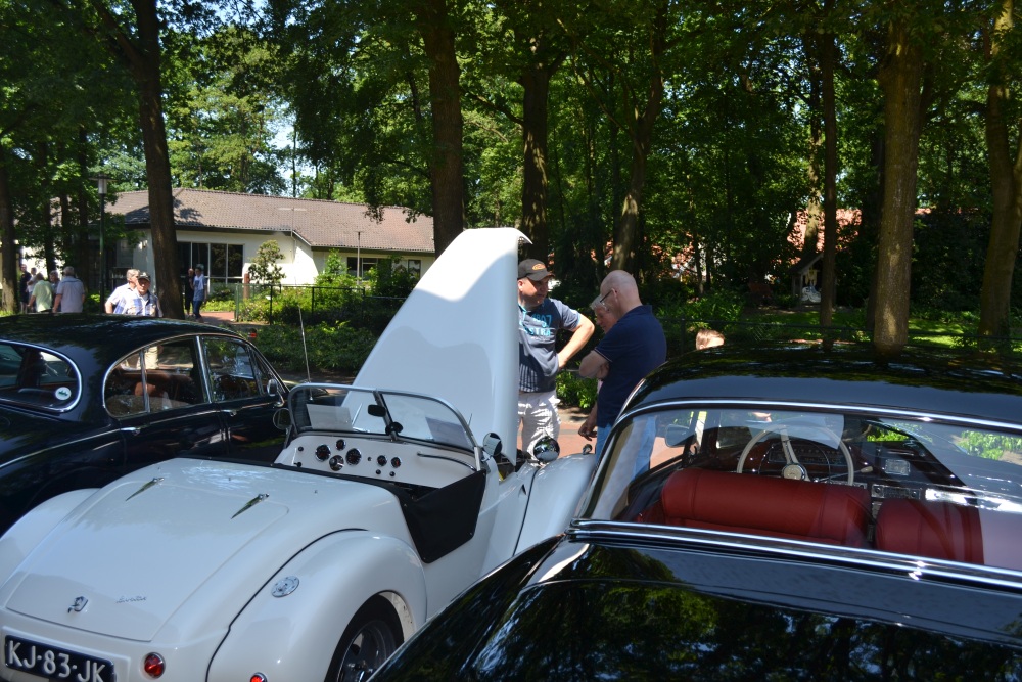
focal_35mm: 36
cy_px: 341
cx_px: 511
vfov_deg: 36.9
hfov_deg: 53.1
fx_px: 1022
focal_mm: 24
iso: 100
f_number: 6.3
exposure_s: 1/200
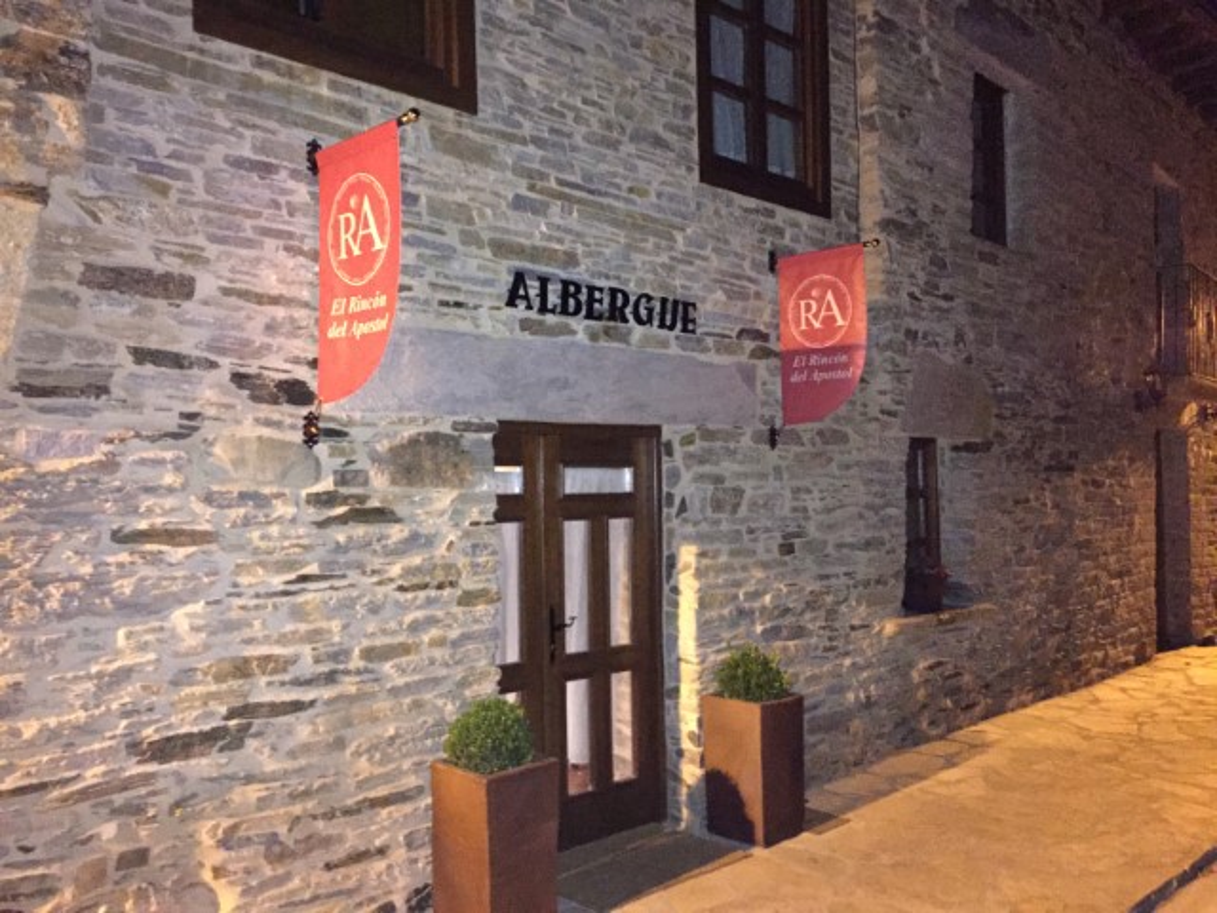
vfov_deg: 48.2
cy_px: 456
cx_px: 608
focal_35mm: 29
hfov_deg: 61.7
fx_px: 1020
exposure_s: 1/17
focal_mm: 4.15
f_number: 2.2
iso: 1250
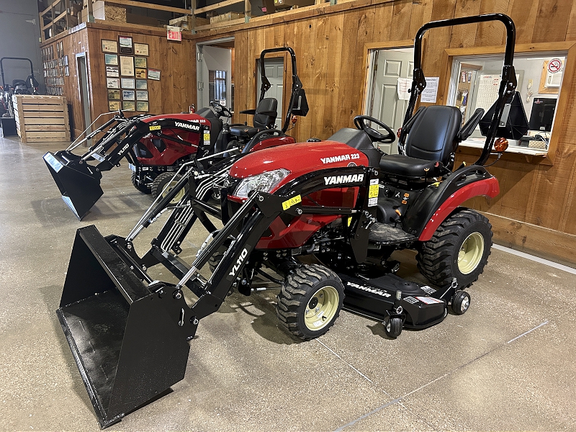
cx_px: 288
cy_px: 216
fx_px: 433
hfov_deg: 67.3
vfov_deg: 53.1
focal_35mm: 26
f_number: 1.5
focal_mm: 5.7
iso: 320
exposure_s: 1/60
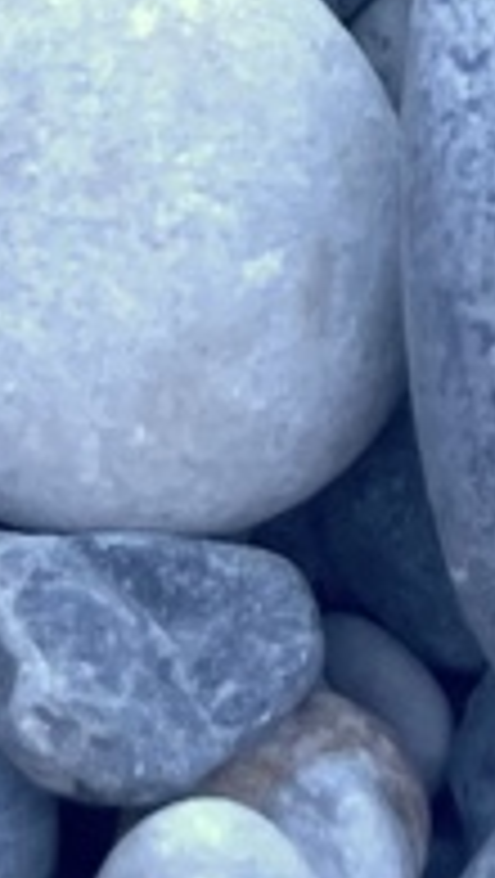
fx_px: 4610
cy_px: -1664
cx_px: 369
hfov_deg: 6.1
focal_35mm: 198
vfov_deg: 9.0
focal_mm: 4.2
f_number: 1.6
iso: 32
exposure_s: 1/612
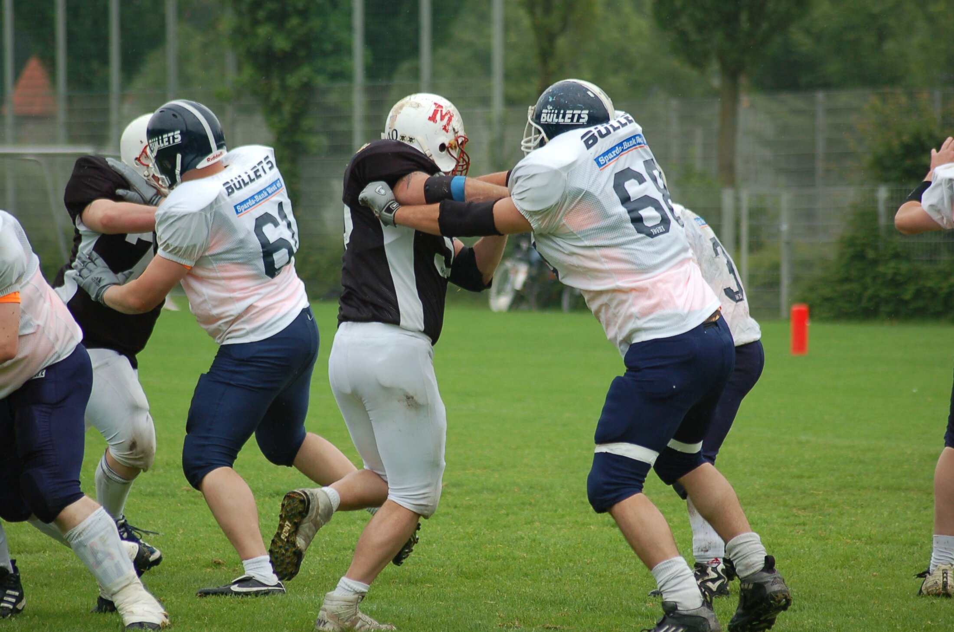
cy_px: 316
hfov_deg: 9.2
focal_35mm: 225
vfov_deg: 6.1
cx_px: 477
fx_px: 5951
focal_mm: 150
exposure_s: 1/800
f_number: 4.5
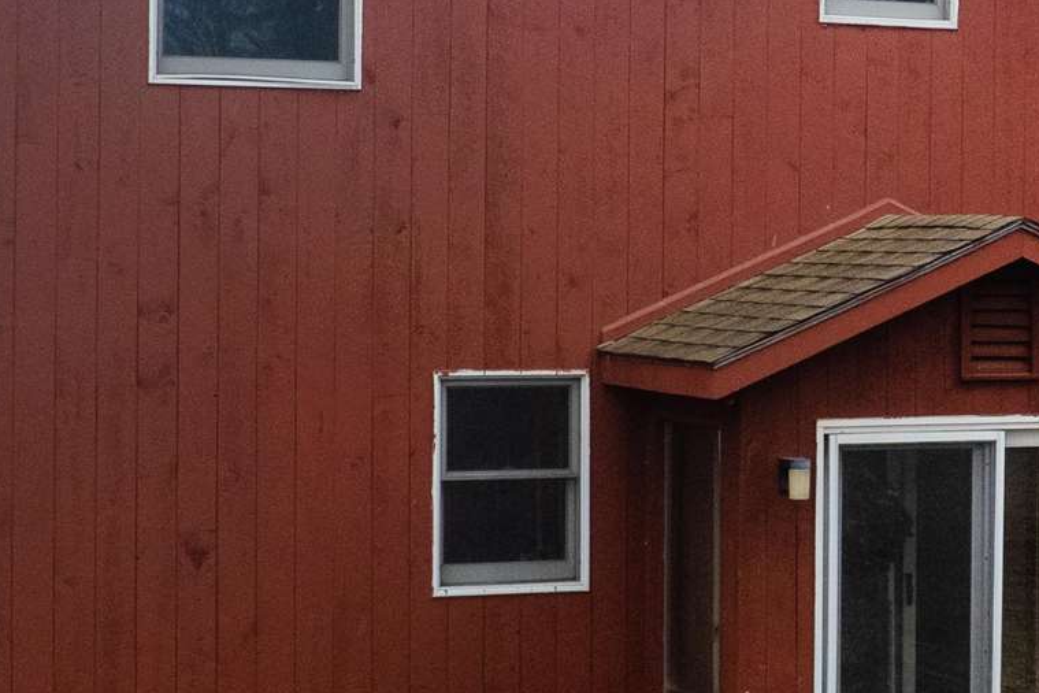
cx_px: 1123
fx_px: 2568
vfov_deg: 15.2
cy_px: 125
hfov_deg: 21.7
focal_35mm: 89
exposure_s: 1/90
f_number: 2.8
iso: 100
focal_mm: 8.38
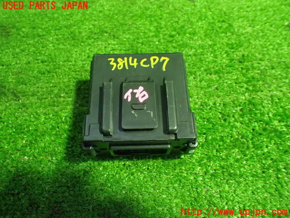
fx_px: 251
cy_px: 109
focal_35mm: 30
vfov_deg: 46.8
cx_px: 145
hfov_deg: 60.0
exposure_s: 1/60
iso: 800
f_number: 2.3
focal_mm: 5.4
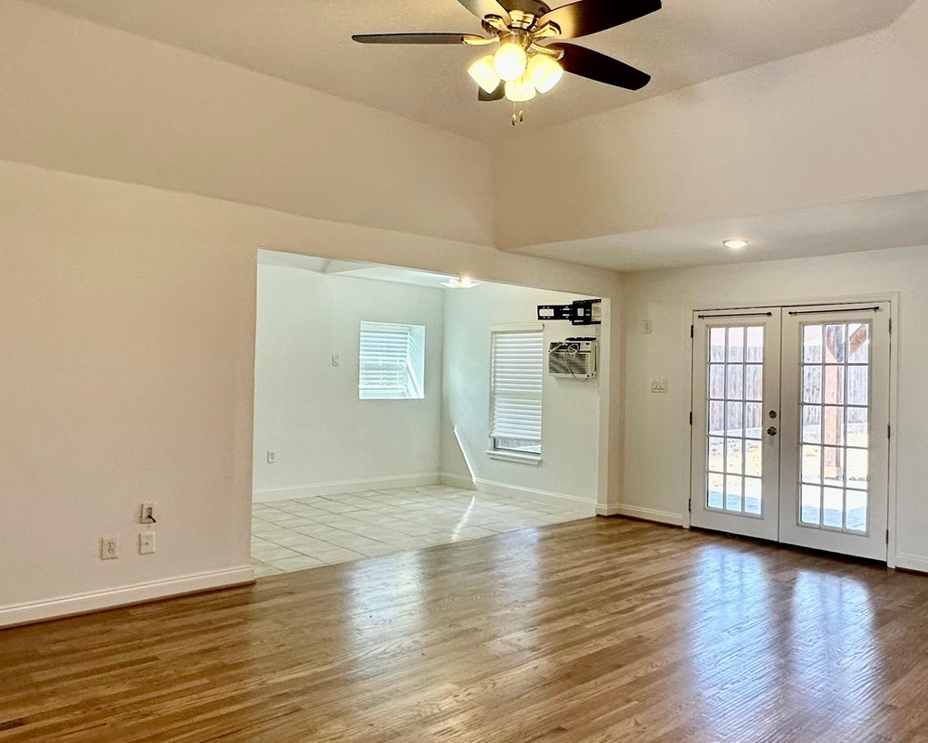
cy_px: 372
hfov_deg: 61.6
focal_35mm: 28
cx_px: 566
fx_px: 769
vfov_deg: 51.5
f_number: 2.2
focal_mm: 2.22
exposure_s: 1/120
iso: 80
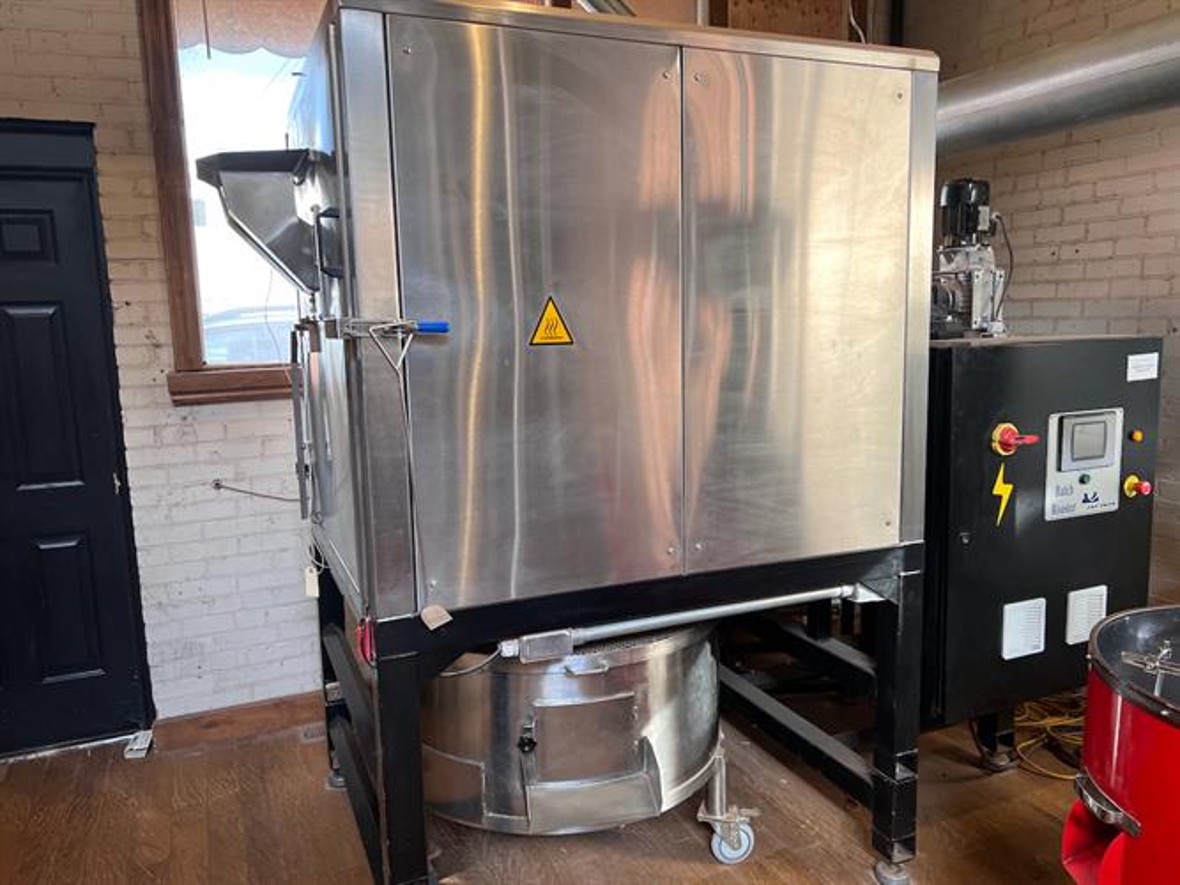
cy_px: 442
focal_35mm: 26
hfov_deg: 67.3
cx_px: 590
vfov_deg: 53.0
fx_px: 886
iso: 100
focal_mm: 5.7
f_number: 1.5
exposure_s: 1/120
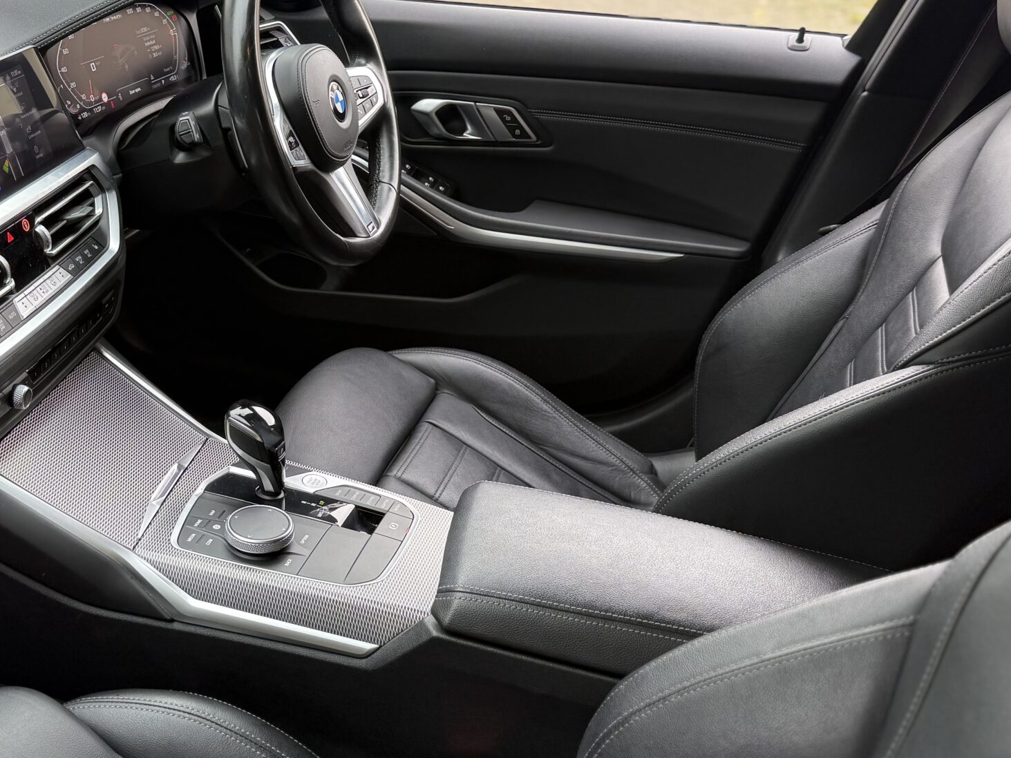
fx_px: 1227
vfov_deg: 34.1
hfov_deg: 44.2
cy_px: 266
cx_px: 348
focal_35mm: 42
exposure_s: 1/121
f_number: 1.78
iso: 80
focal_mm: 6.76
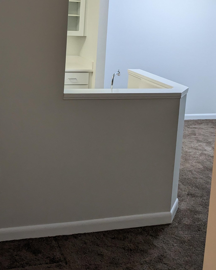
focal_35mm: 47
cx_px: 62
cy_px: 49
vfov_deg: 37.9
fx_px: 375
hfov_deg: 31.7
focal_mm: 4.38
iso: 179
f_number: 1.73
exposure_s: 1/40
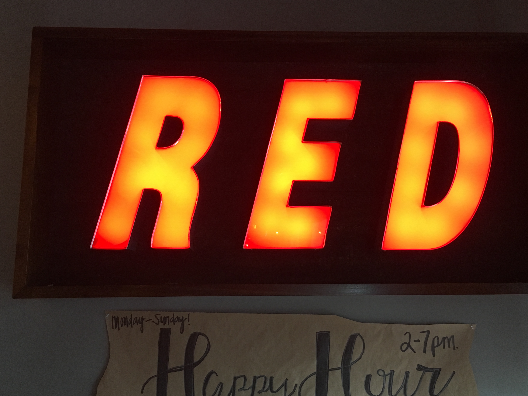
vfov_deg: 42.9
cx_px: 278
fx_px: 503
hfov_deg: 55.3
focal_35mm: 33
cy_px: 207
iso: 125
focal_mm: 4.15
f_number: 2.2
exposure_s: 1/30
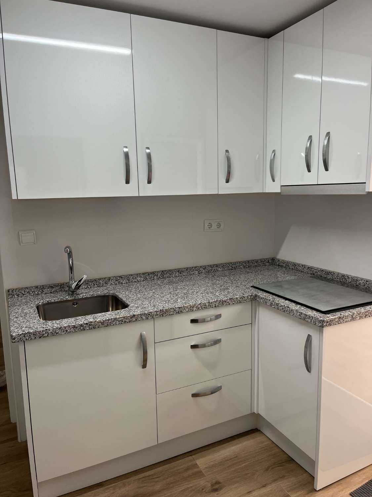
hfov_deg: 53.1
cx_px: 186
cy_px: 248
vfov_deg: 67.3
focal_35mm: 26
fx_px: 373
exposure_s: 1/100
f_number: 1.6
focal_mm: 5.1
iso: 64
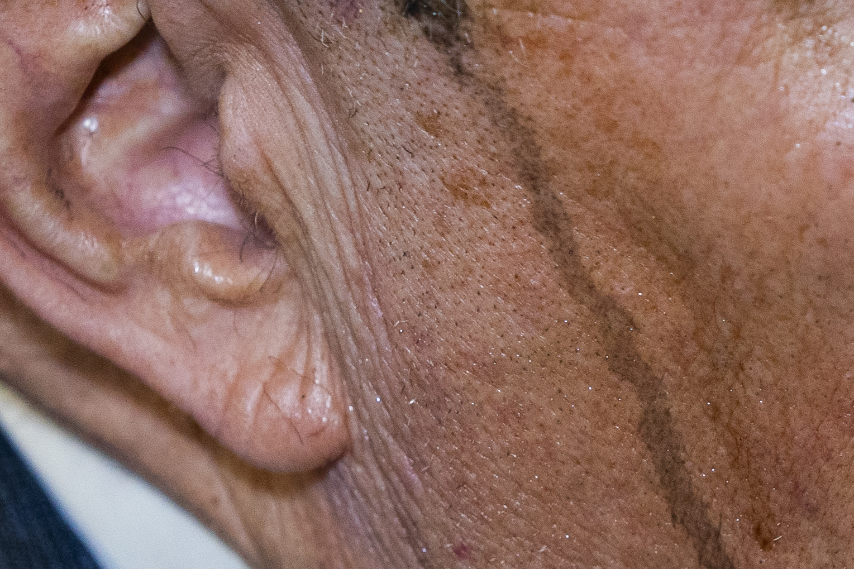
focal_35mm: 785
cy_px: 13
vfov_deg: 1.8
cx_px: 1109
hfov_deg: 2.6
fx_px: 18619
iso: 1600
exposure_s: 1/250
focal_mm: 200
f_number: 3.5
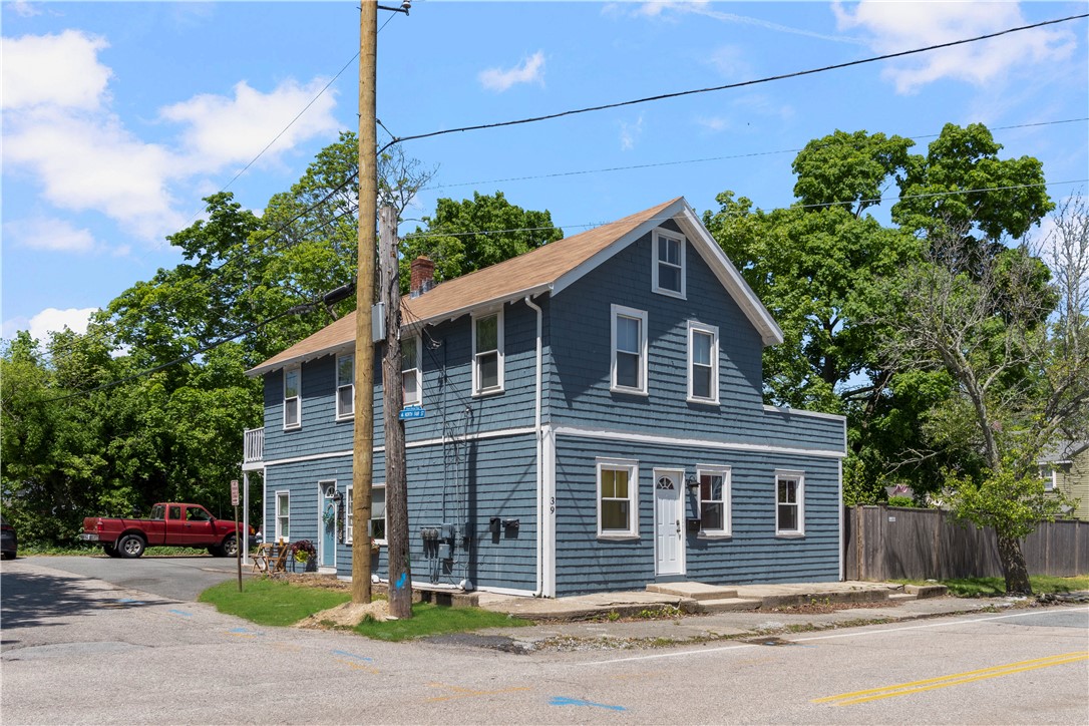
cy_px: 363
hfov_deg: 61.9
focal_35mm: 30
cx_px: 544
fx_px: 907
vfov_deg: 43.6
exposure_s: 1/640
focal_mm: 20
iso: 400
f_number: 10
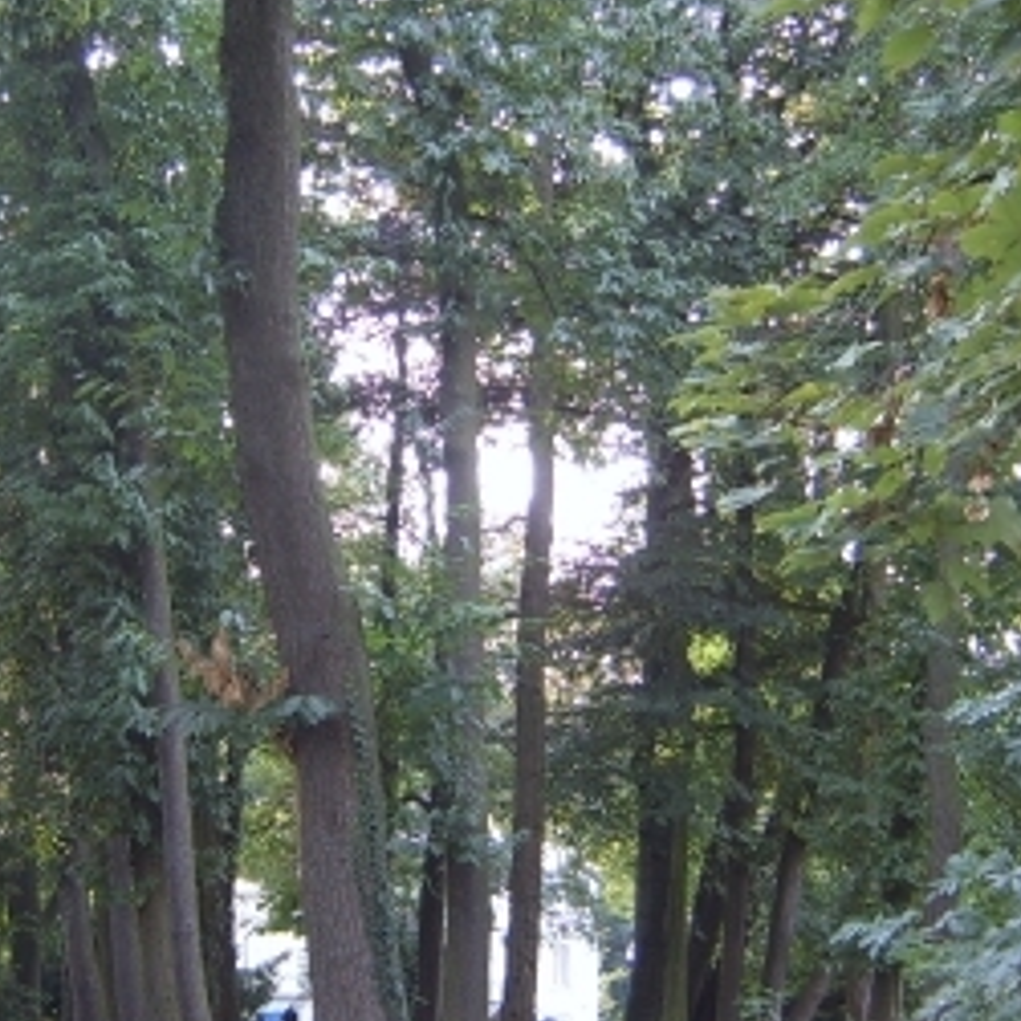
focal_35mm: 74
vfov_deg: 23.4
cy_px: 500
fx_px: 2469
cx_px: 325
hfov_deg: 23.2
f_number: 2.8
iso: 50
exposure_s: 1/30
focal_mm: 5.8
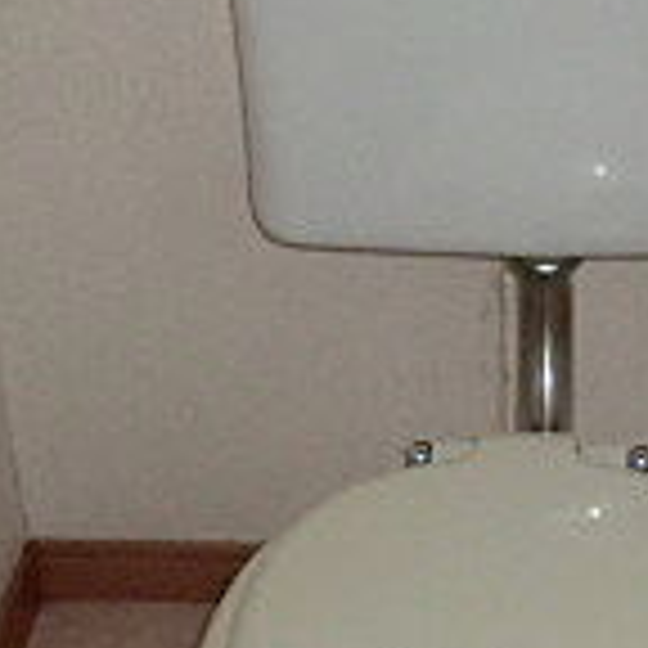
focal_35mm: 106
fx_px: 2245
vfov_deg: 16.1
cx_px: 630
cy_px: 0
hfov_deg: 16.1
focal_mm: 4.9
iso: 400
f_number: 3.2
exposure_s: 1/15
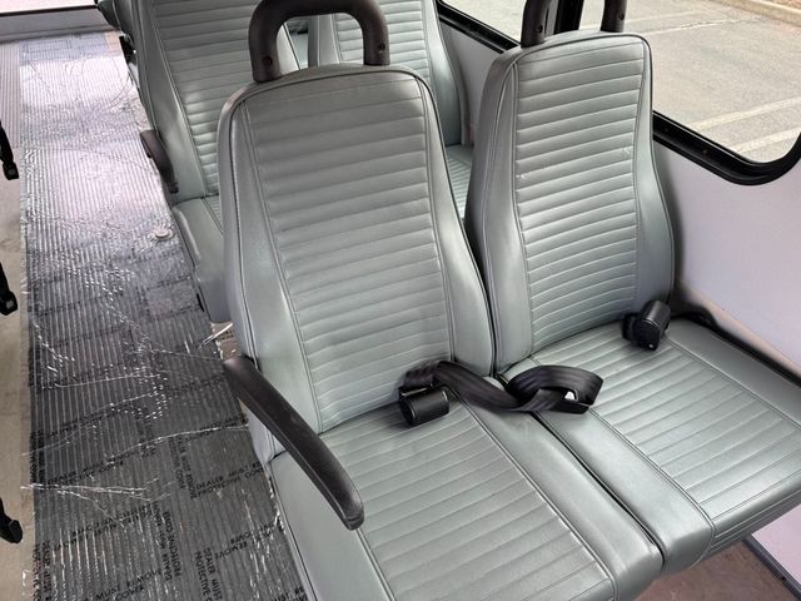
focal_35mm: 24
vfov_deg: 56.8
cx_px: 400
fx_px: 555
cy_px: 300
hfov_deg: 71.6
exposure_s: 1/127
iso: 100
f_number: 1.78
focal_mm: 6.76
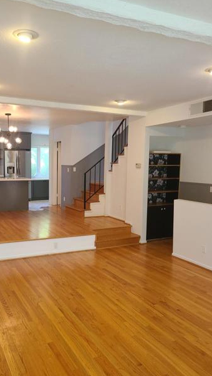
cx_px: 66
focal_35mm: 30
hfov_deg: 38.4
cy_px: 193
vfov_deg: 64.3
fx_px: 300
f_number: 1.8
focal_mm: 5.4
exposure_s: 1/60
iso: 125
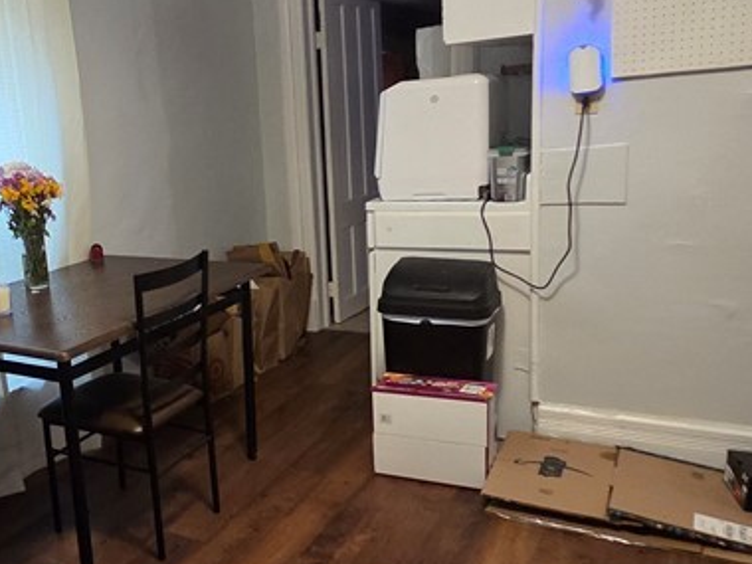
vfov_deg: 40.7
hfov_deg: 50.0
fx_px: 760
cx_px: 170
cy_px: 305
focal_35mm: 35
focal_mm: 2.2
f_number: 2.2
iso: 1000
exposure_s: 1/60
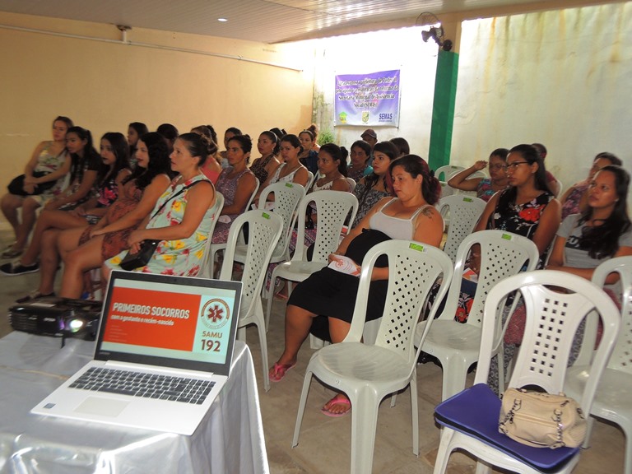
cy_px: 237
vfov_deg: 46.8
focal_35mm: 30
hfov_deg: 60.0
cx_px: 316
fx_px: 548
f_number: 3.1
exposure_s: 1/30
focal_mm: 5.3
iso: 200
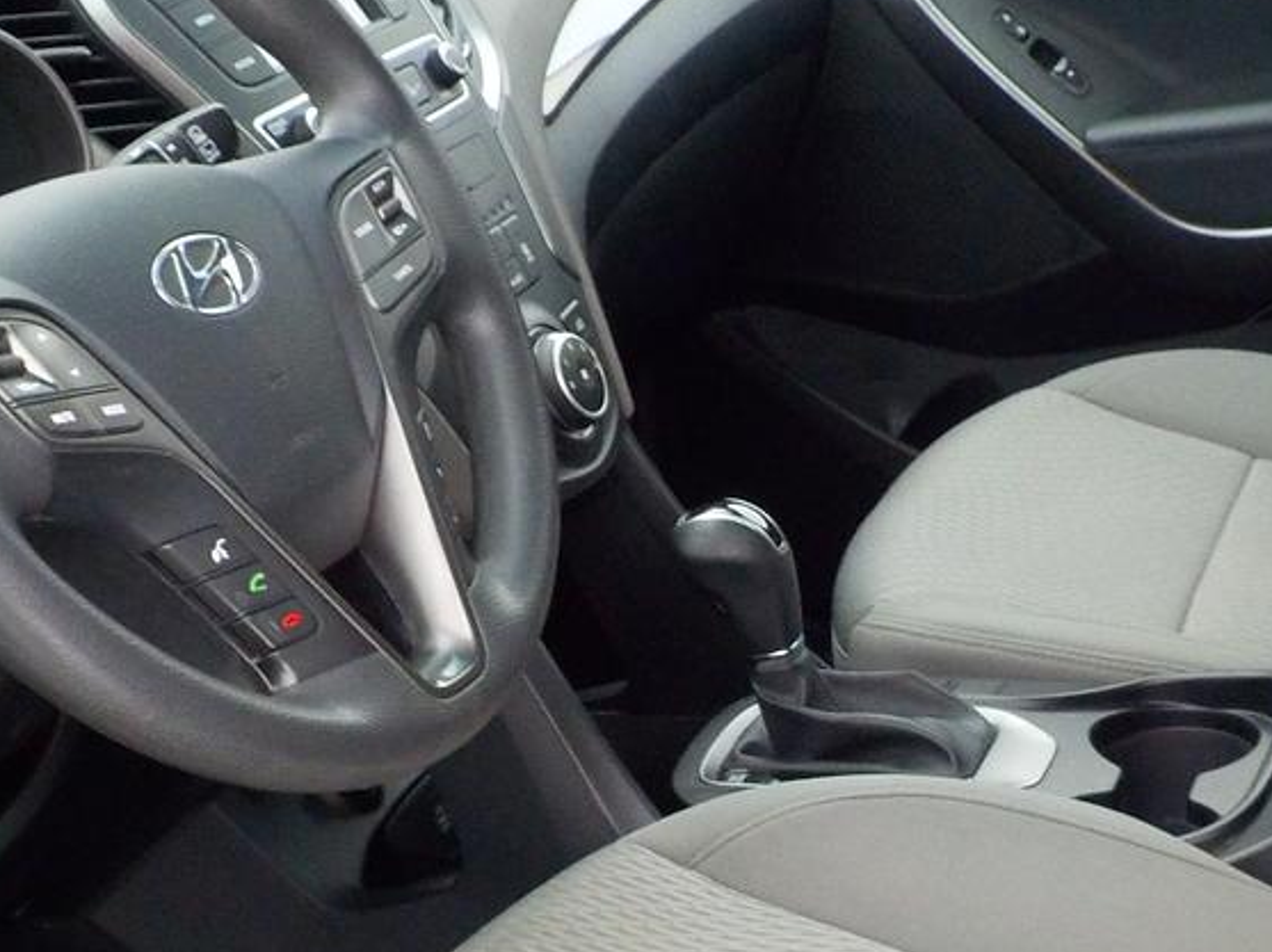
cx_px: 747
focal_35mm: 69
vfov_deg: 21.1
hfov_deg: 28.1
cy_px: 715
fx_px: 2534
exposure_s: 1/30
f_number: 3.3
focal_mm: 4.1
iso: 250
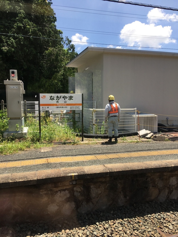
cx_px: 89
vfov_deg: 61.7
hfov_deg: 48.2
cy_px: 118
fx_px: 199
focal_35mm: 29
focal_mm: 4.15
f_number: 2.2
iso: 25
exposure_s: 1/686
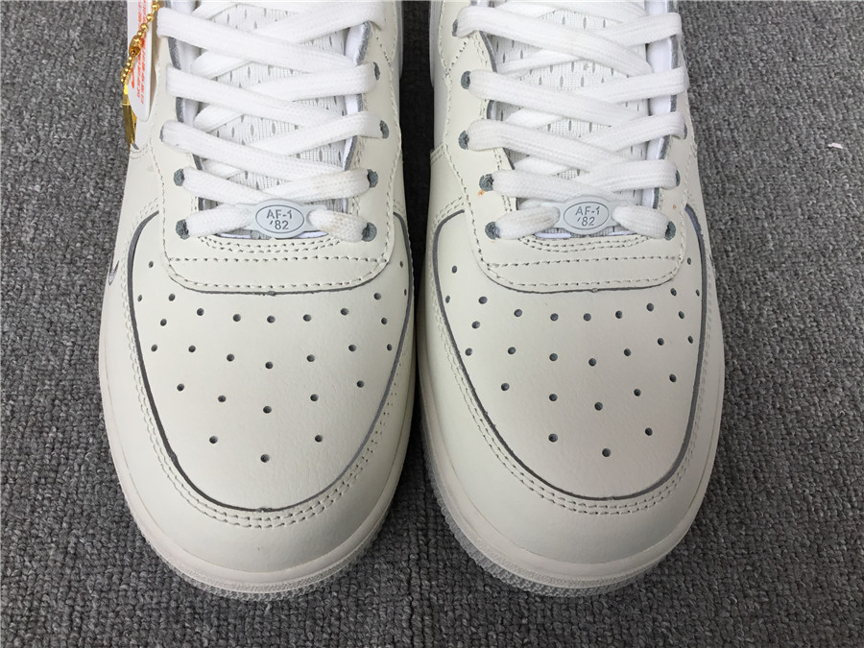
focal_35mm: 31
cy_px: 324
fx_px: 774
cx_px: 432
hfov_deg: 58.4
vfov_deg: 45.4
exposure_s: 1/295
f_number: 2.4
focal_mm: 3.3
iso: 25
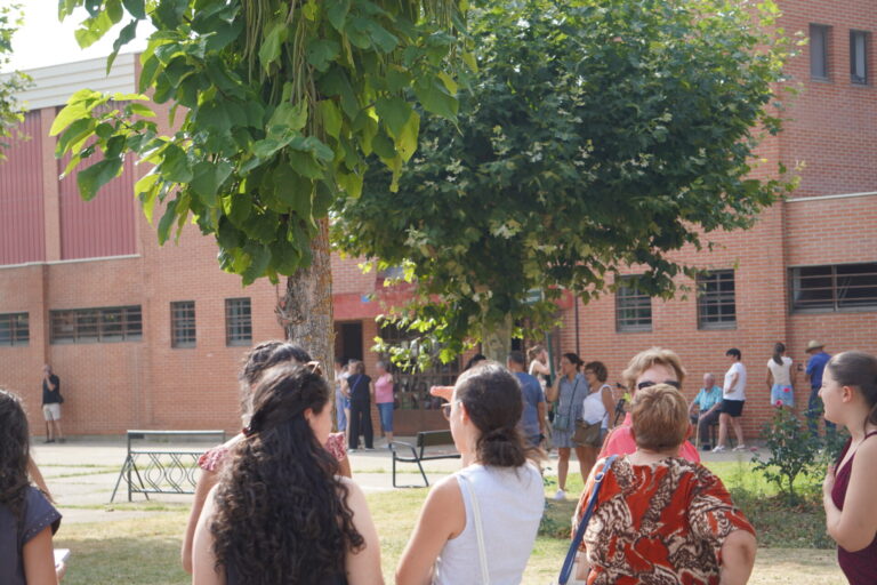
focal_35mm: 82
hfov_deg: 24.6
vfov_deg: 16.6
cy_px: 292
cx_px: 438
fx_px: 2010
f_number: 4.5
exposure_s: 1/200
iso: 100
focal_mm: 55
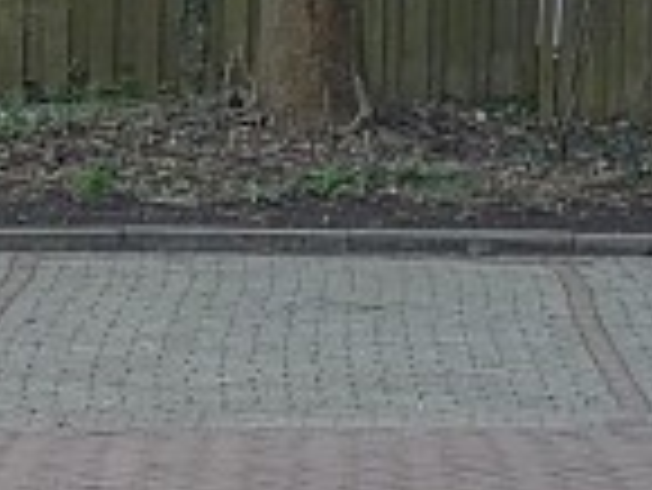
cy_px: -81
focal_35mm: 209
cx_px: 697
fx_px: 3940
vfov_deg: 7.1
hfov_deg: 9.4
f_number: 3.5
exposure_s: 1/160
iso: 80
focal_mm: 6.8
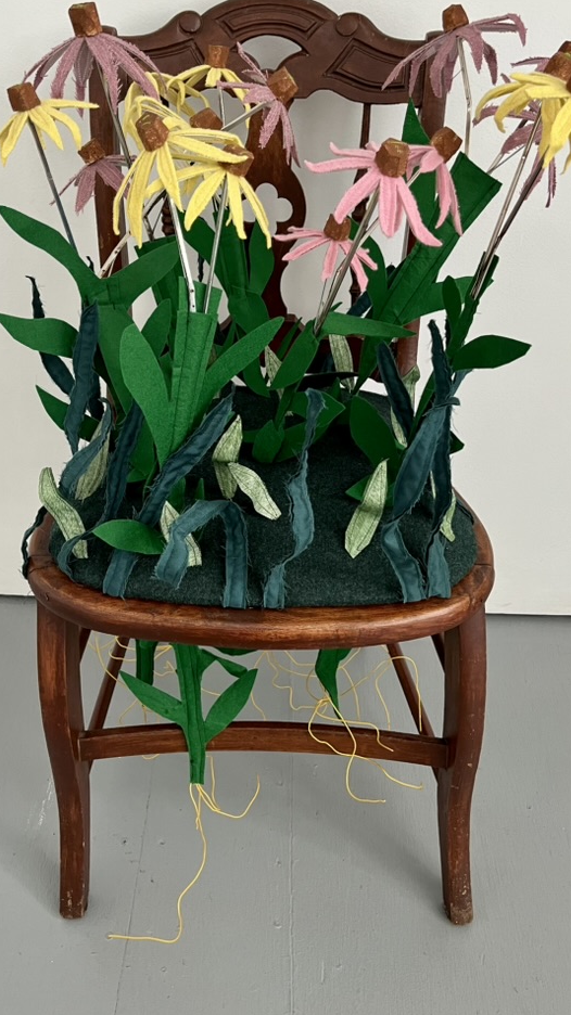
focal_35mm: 31
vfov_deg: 62.6
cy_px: 479
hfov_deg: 37.7
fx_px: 835
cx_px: 264
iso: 125
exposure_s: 1/65
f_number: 1.6
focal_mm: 5.1
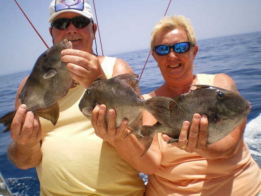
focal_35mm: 36
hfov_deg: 51.4
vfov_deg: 39.6
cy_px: 98
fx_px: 271
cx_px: 130
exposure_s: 1/400
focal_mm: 6.3
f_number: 4.6
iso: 50
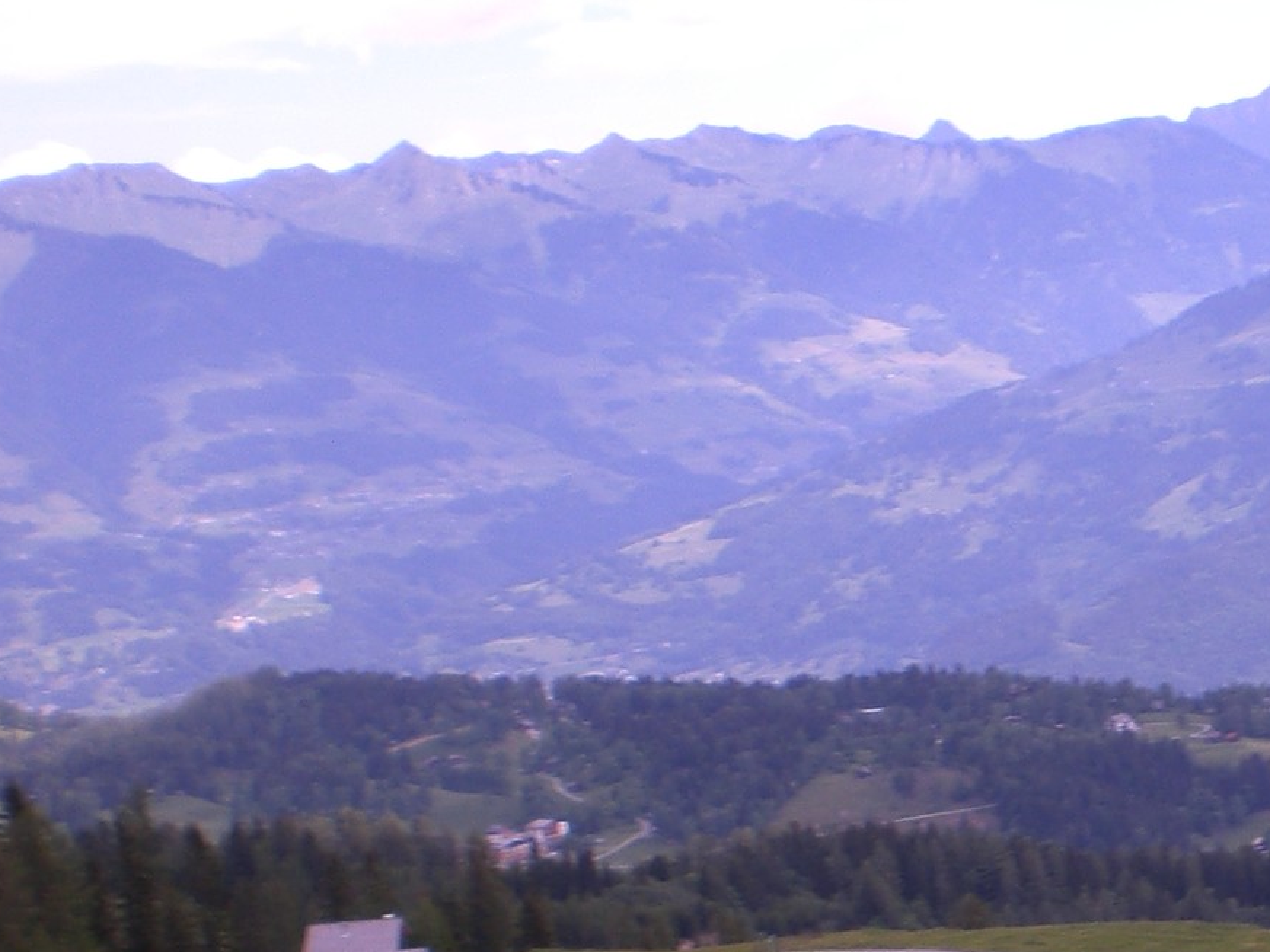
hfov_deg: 20.1
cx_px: 1406
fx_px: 3412
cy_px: 1010
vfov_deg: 15.5
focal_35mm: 93
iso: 50
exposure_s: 1/320
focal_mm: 6.3
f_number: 4.4
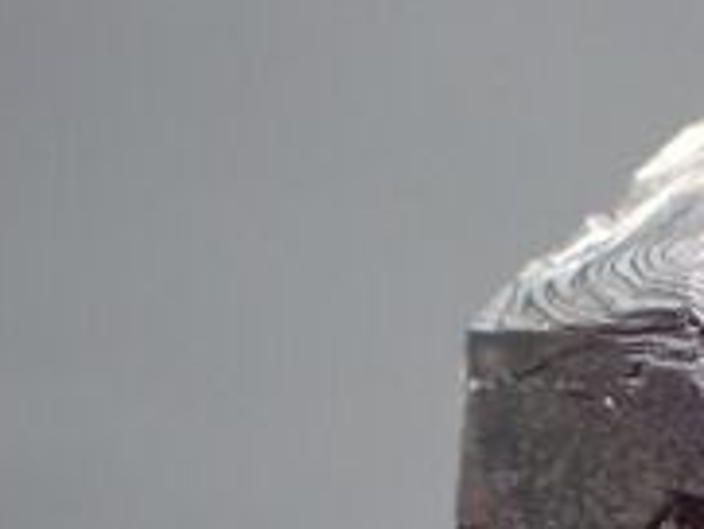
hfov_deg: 7.4
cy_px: 692
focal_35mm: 265
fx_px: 5393
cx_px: 828
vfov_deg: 5.6
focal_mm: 18
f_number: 4.9
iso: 800
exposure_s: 1/320
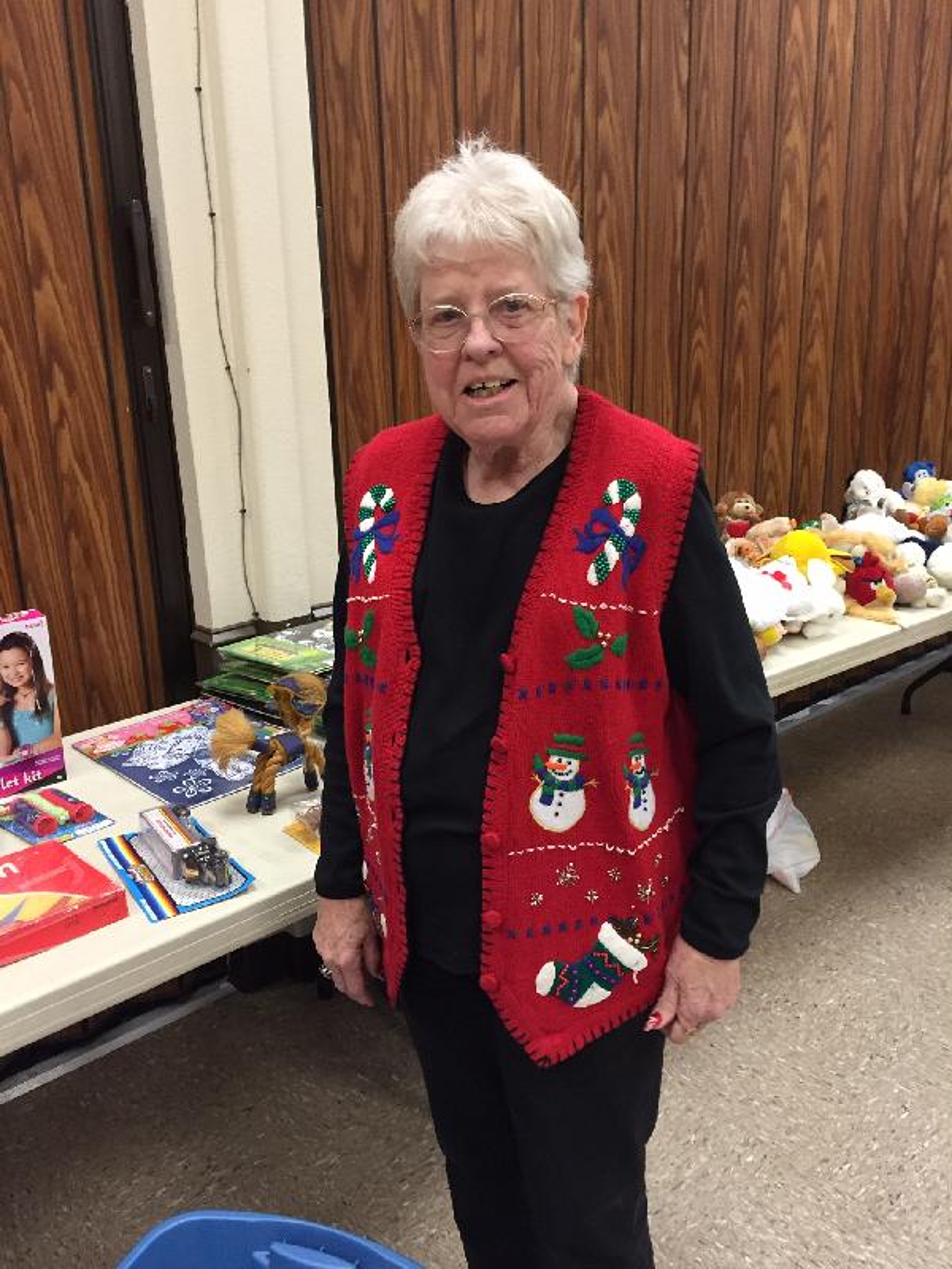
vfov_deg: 61.7
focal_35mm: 29
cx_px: 476
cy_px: 634
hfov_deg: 48.2
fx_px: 1063
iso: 125
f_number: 2.2
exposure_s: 1/30
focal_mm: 4.15
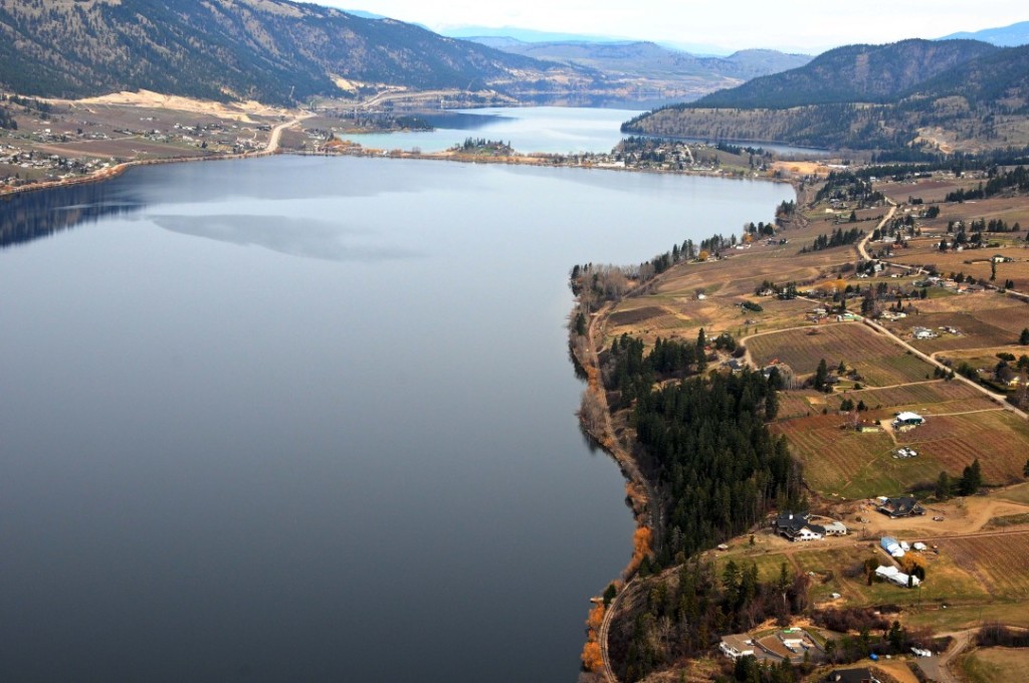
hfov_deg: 37.9
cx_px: 514
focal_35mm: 52
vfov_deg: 25.7
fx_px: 1499
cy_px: 342
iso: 400
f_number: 10
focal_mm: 35
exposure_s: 1/400
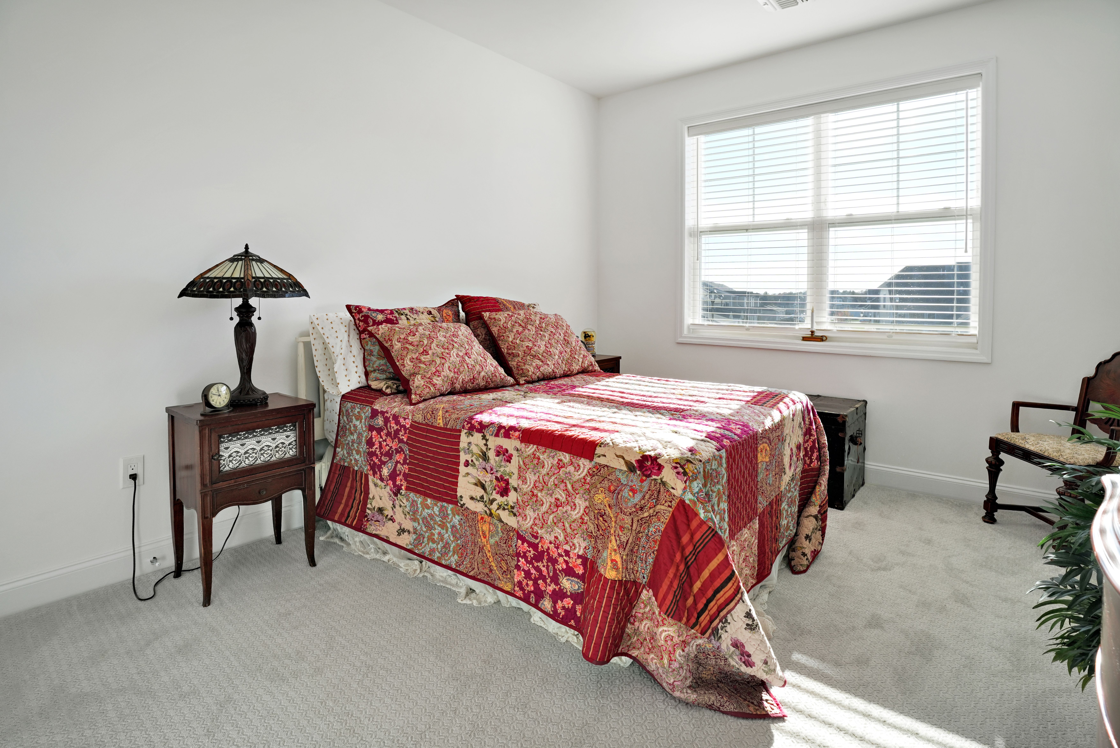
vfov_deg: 73.8
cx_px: 560
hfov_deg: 96.7
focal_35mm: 16
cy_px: 374
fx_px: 498
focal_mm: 16
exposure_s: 1/60
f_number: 8
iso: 320
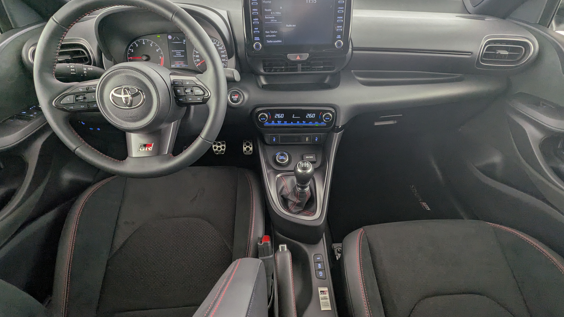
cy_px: 162
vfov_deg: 61.0
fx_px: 269
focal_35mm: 18
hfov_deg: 92.6
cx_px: 289
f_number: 2.2
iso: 94
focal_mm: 2.35
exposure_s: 1/53.3
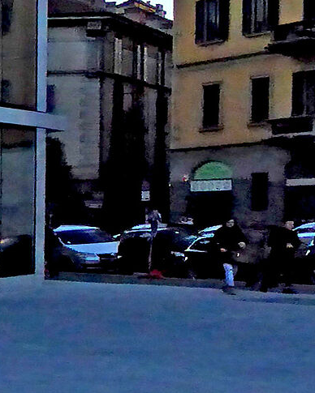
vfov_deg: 12.6
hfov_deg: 11.3
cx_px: -409
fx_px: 1352
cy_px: -578
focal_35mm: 116
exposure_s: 1/640
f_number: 3.3
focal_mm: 4.3
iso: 400
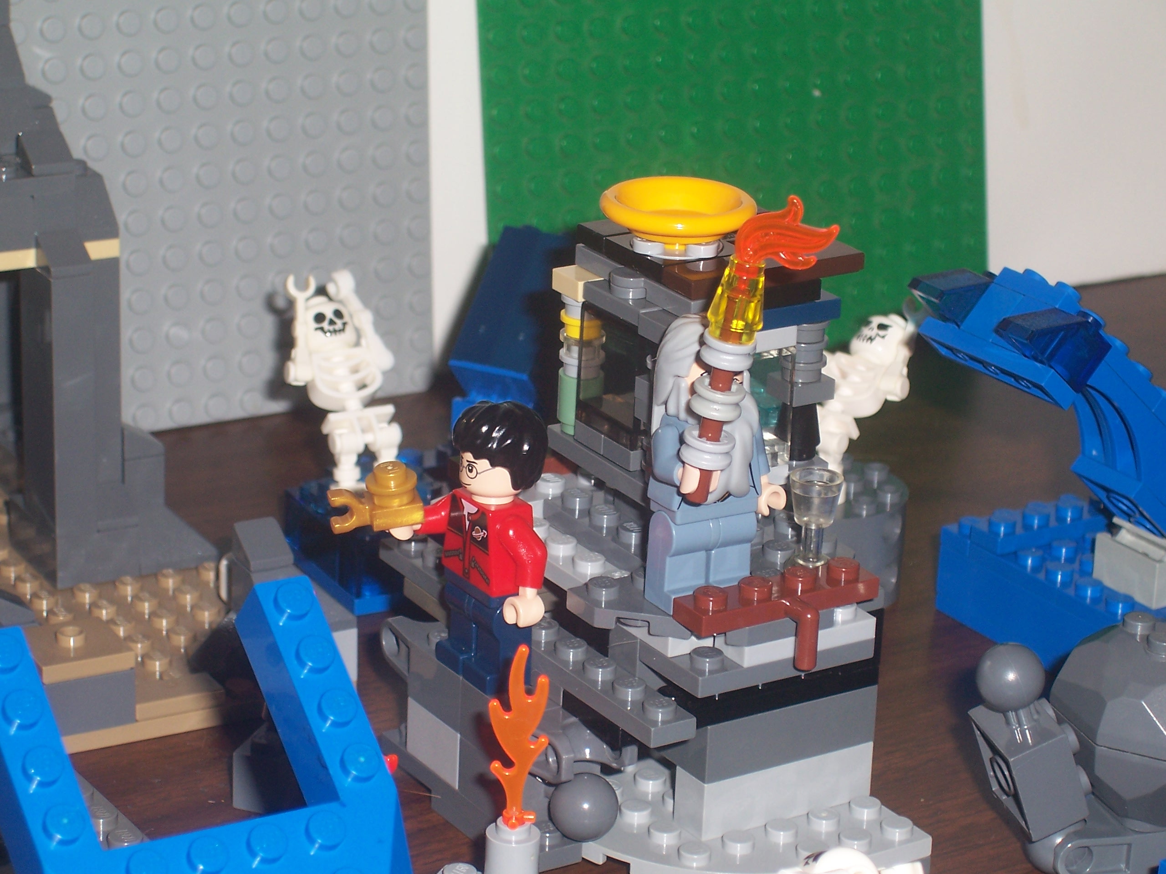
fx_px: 3436
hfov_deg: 19.3
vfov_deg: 14.5
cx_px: 583
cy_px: 437
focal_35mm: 102
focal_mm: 16.8
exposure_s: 1/90
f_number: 4.6
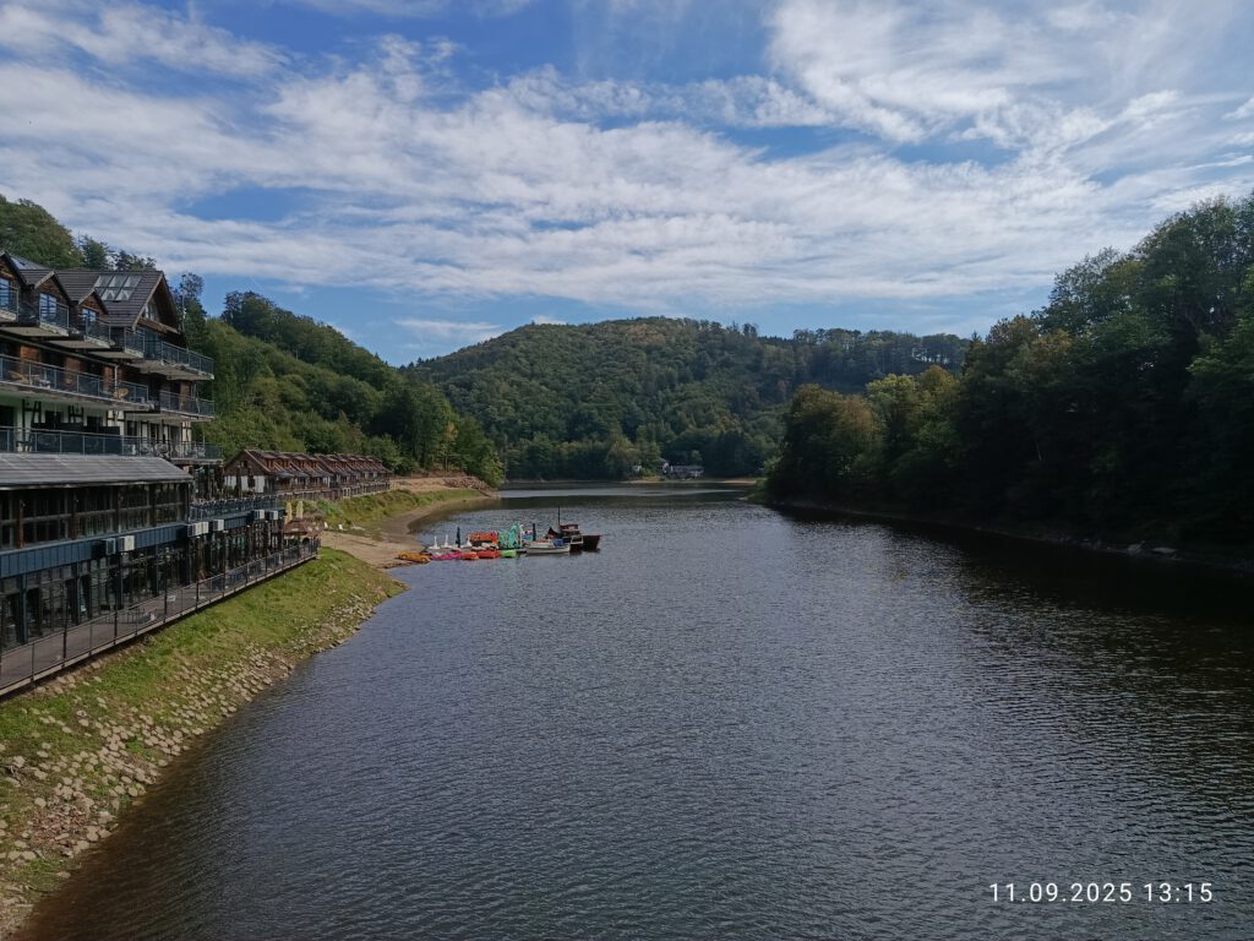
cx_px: 627
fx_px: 869
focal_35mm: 24
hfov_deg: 71.6
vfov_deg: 56.8
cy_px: 470
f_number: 1.7
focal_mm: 5.24
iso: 52
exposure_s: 1/970
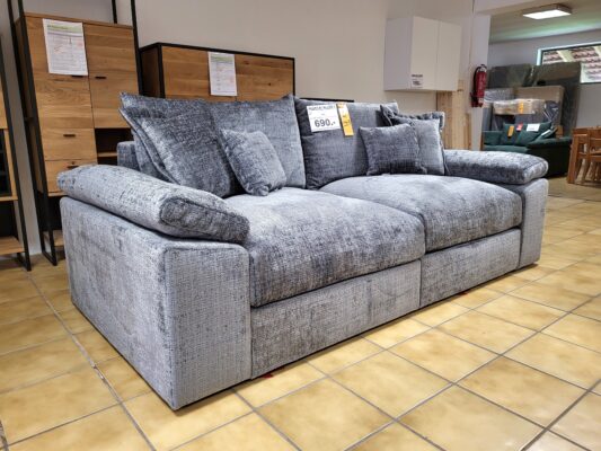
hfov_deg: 67.3
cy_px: 226
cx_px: 300
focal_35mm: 26
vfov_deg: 53.1
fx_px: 452
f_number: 1.8
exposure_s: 1/50.3
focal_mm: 5.4
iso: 250
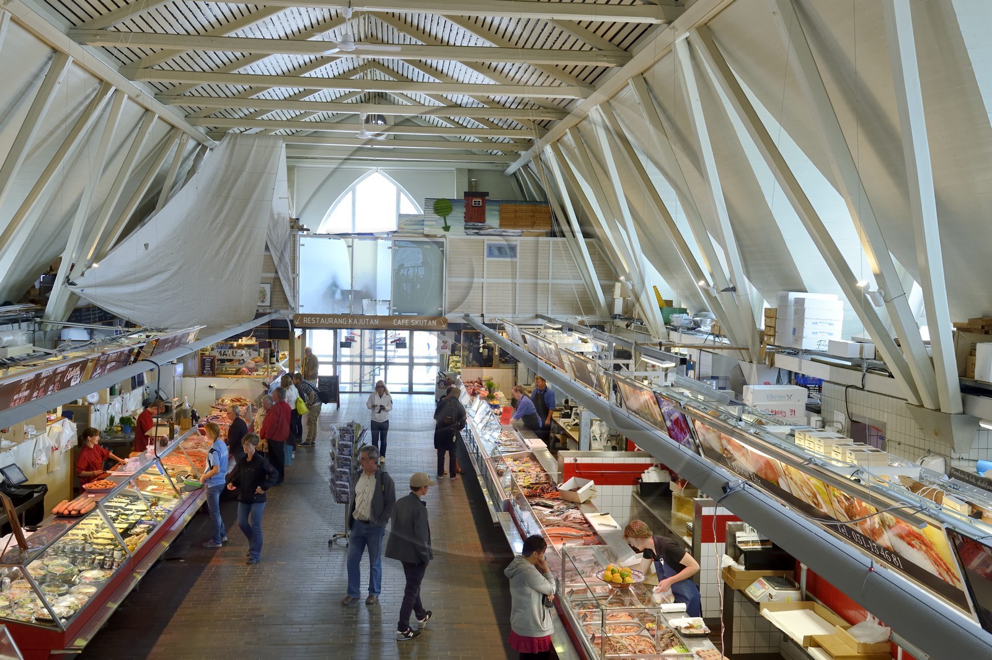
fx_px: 964
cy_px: 330
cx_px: 496
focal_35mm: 35
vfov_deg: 37.8
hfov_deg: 54.5
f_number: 5.6
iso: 800
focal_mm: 35
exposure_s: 1/80
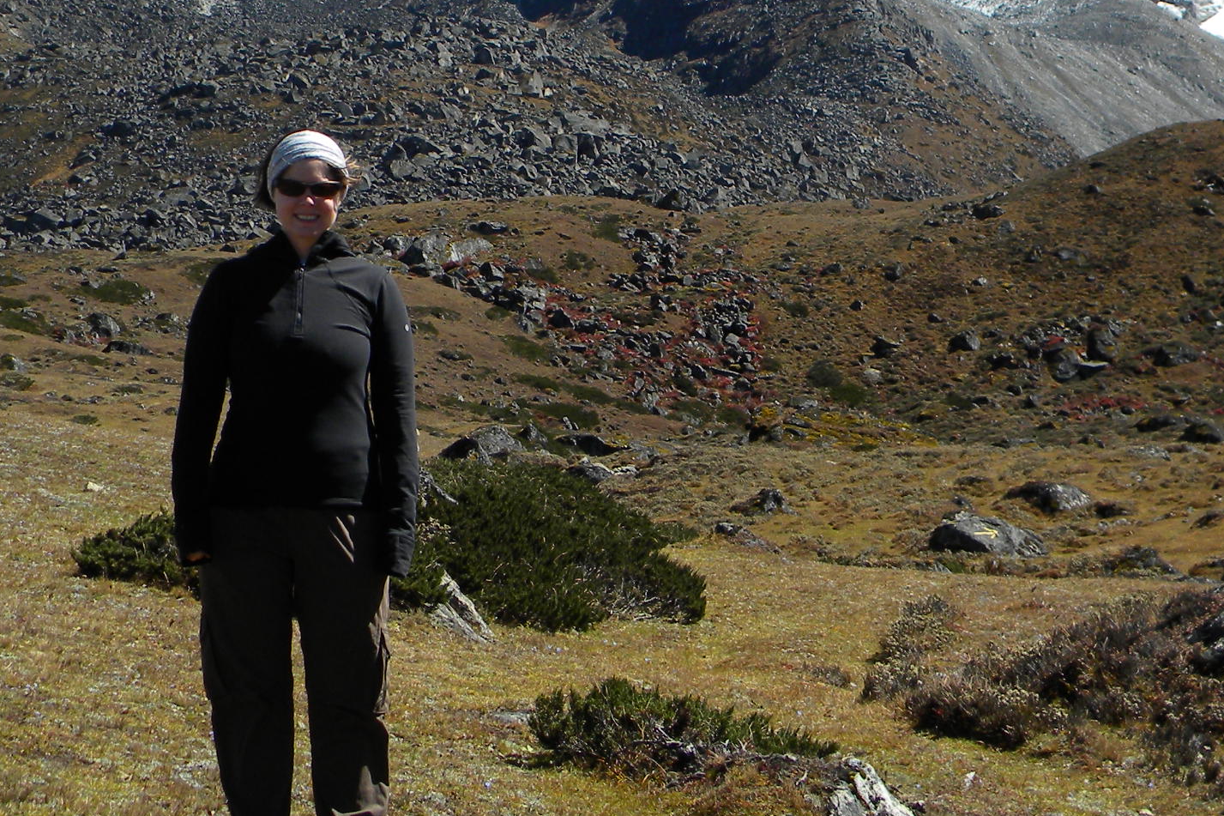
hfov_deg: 29.6
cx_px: 659
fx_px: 2312
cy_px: 170
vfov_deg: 19.8
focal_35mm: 68
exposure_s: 1/758
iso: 80
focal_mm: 6.4
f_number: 3.7
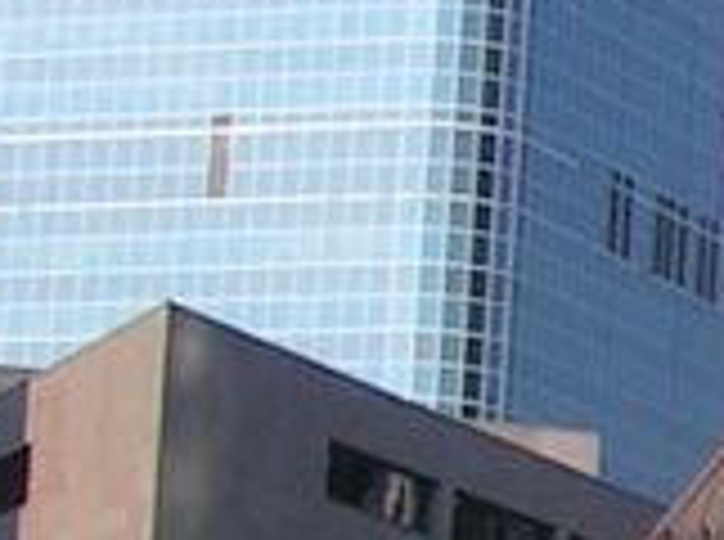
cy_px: 328
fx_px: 6323
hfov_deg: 6.1
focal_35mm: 303
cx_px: 2096
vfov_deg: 4.9
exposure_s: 1/250
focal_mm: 6.3
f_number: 5.6
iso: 50
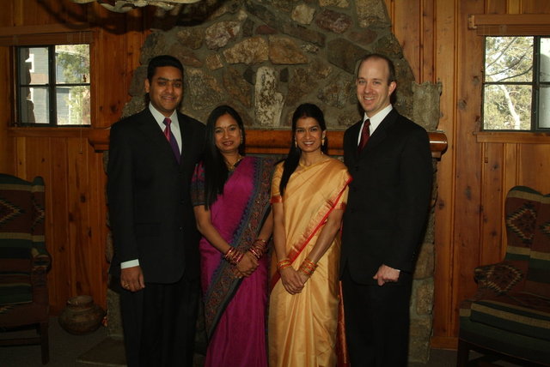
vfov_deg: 32.0
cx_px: 275
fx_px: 642
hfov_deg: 46.4
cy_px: 184
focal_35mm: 42
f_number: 9.5
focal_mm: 28
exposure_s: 1/90
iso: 400
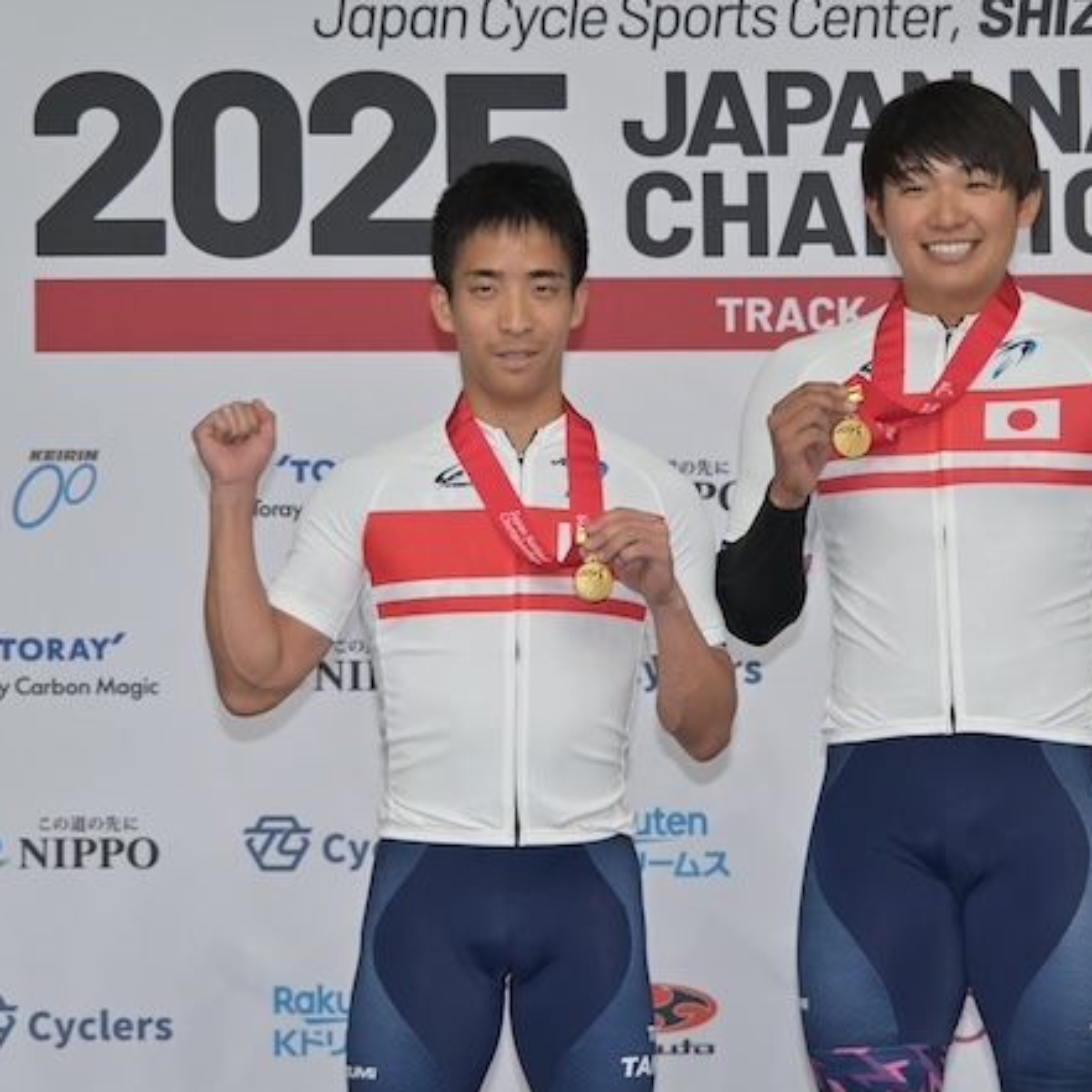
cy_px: 536
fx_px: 5782
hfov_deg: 10.8
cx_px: 768
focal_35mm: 162
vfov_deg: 10.8
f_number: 6.3
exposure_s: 1/160
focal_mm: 105
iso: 500
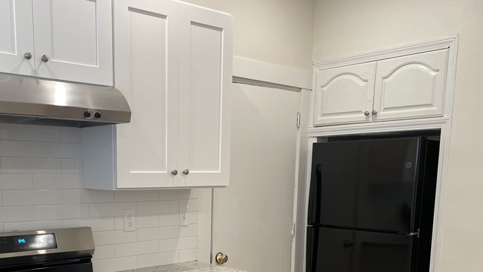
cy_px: 258
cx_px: 175
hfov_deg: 48.8
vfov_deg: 27.7
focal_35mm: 41
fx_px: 525
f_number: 1.6
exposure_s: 1/60
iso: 80
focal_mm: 4.2
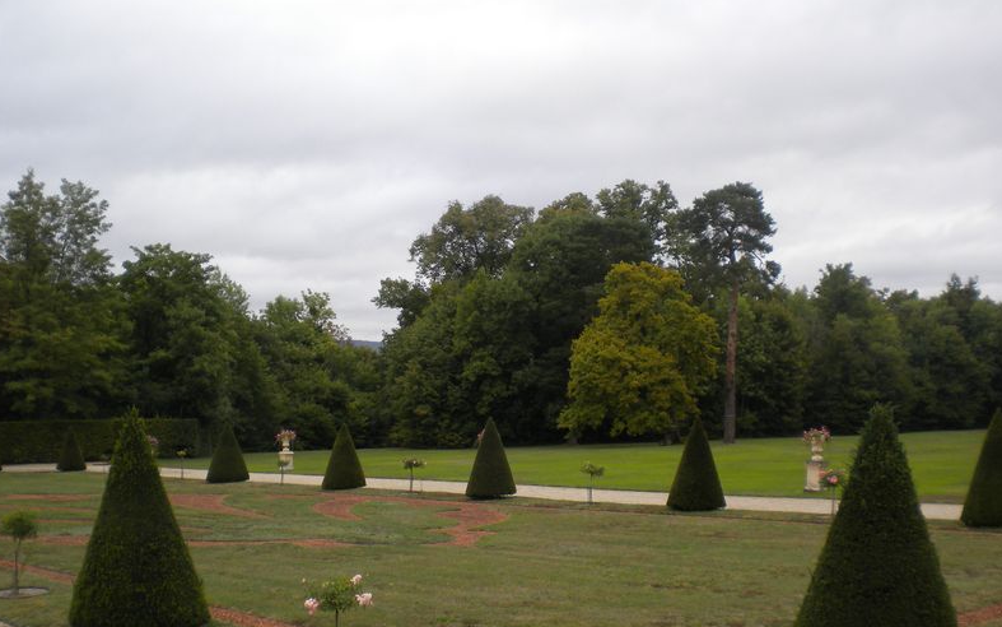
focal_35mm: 44
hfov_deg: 45.3
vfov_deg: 29.0
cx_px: 501
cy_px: 421
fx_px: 1202
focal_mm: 6.3
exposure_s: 1/272
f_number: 4.6
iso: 80
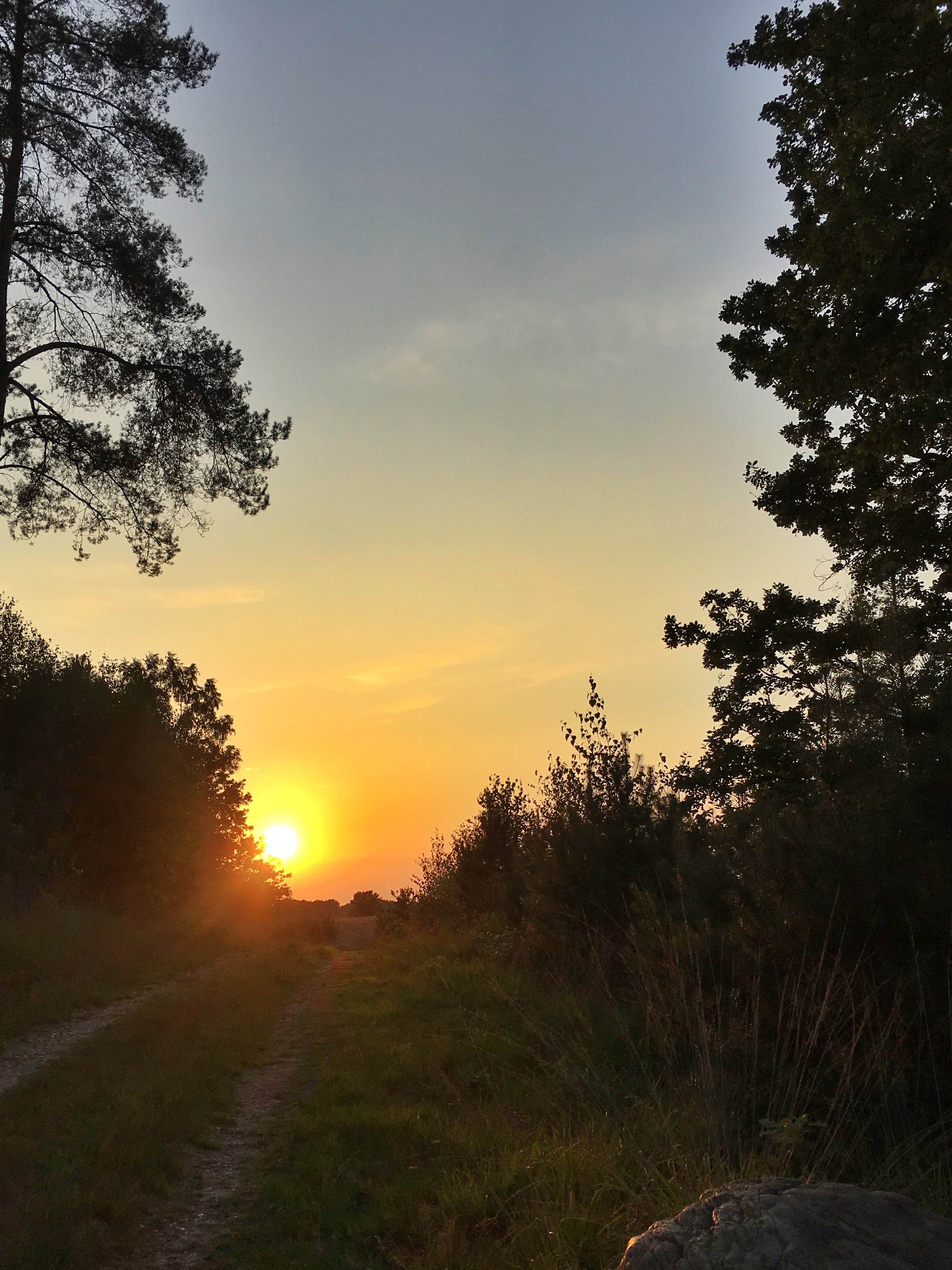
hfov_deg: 41.7
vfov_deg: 53.8
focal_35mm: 34
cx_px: 428
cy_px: 729
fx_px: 1247
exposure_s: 1/1202
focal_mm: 4.15
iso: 25
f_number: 2.2
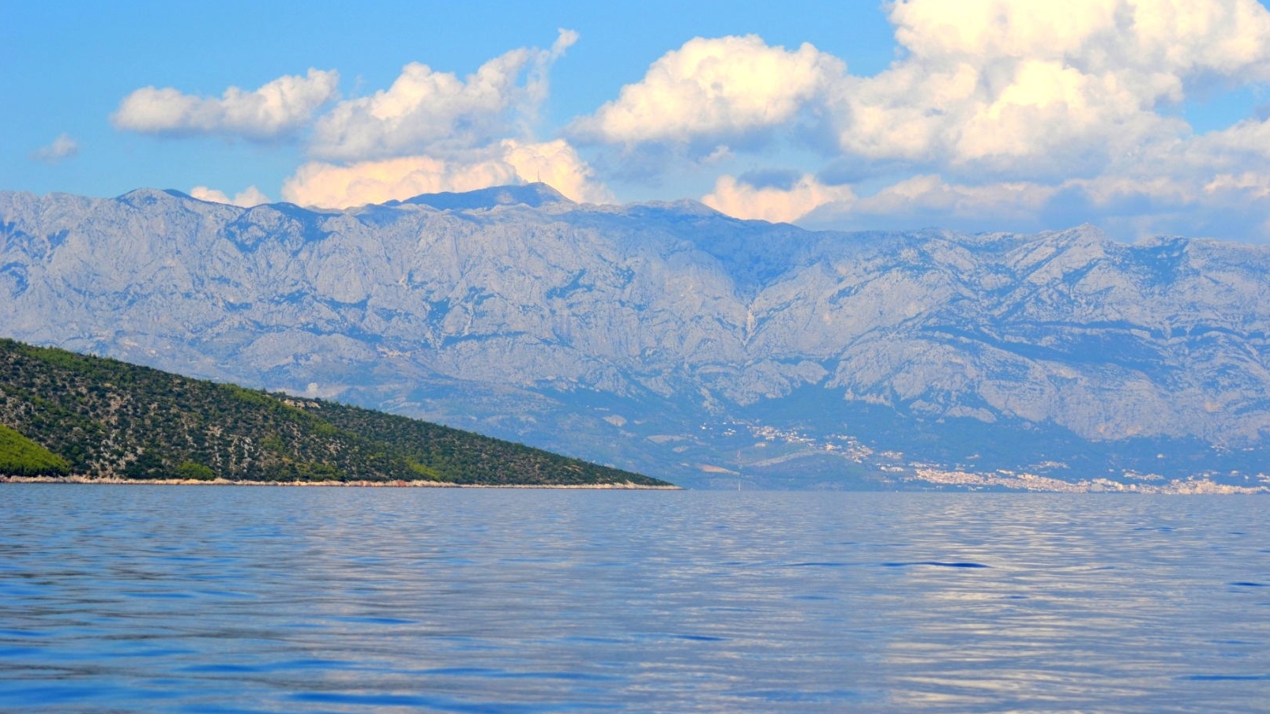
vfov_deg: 10.9
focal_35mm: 111
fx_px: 3737
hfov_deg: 19.3
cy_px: 322
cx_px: 638
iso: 100
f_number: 6.3
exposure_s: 1/640
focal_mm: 70
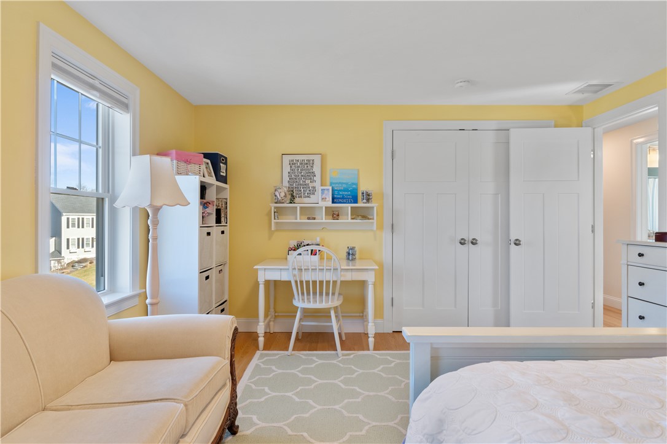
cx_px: 334
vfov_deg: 63.2
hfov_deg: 85.4
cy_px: 222
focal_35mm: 20
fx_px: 361
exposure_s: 1/13
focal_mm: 13
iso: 320
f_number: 7.1
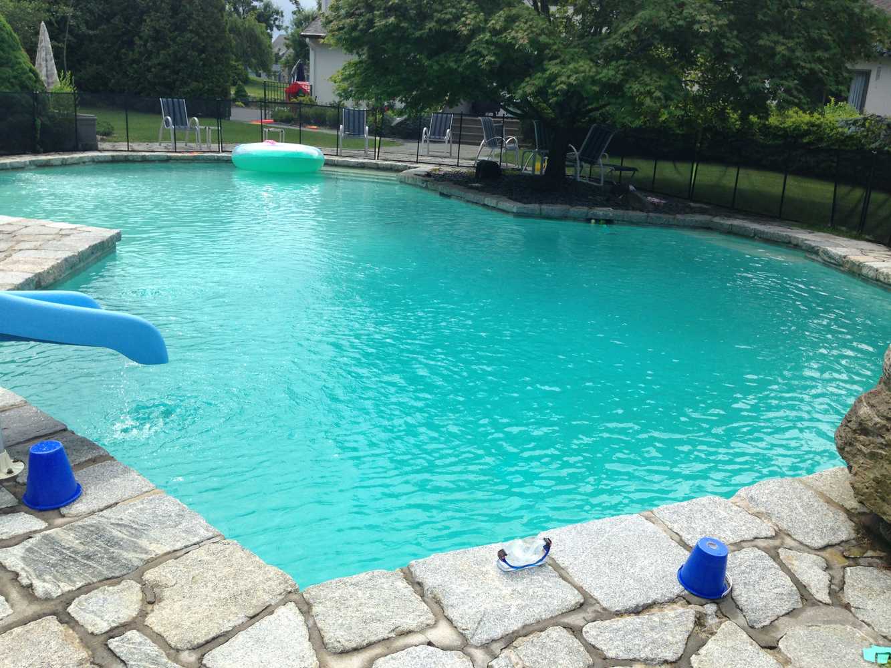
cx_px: 446
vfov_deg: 43.0
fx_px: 849
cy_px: 334
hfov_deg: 55.3
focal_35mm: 33
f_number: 2.4
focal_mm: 4.13
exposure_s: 1/1022
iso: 50
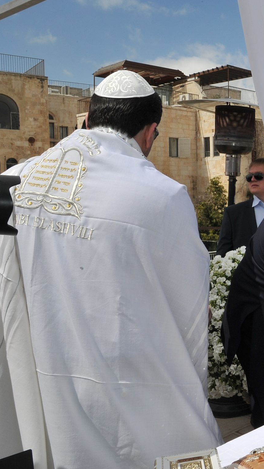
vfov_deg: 48.4
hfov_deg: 24.0
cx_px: 365
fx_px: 523
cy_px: 236
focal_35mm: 42
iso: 500
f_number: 22
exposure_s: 1/250
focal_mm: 24
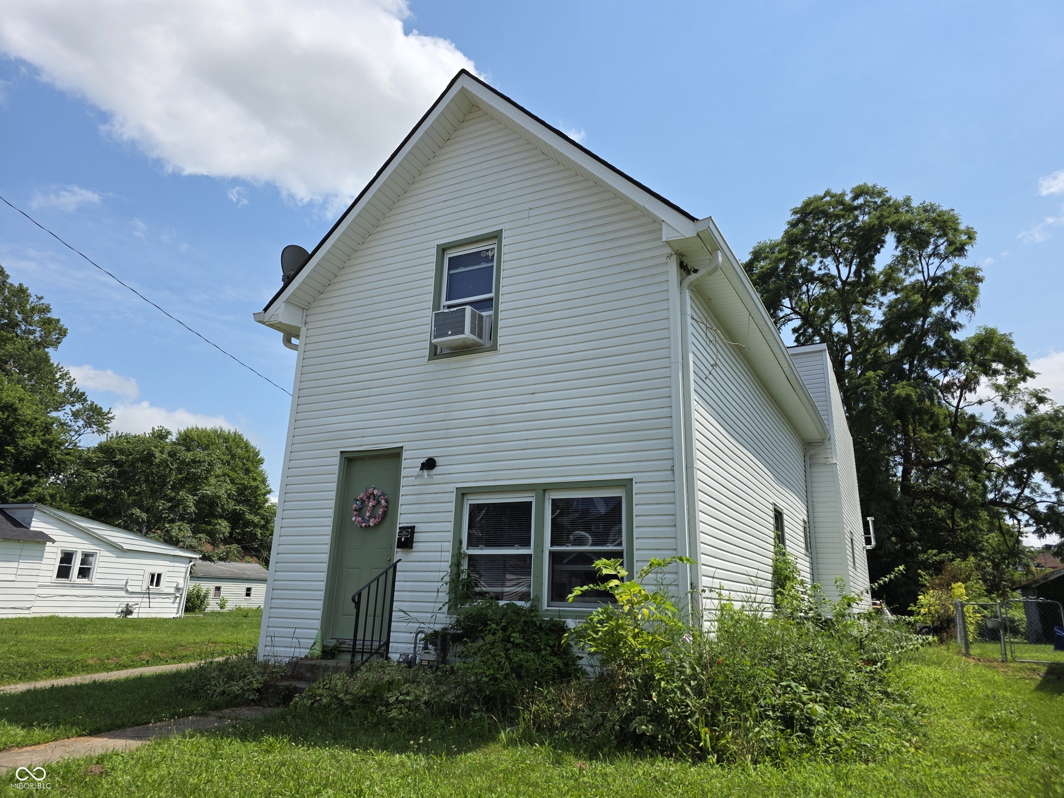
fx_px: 707
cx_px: 532
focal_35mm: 23
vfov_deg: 58.9
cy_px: 399
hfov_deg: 73.9
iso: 80
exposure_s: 1/6574
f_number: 1.7
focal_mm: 6.3
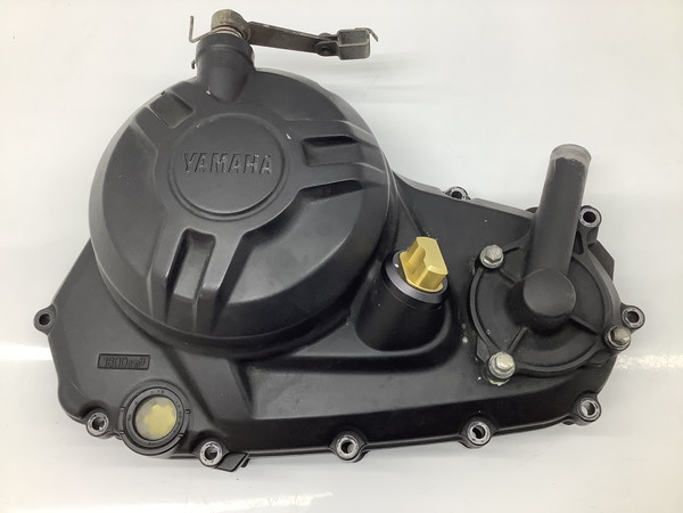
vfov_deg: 45.4
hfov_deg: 58.4
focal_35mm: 31
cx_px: 342
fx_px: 612
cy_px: 256
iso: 80
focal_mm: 3.3
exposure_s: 1/120
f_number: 2.4
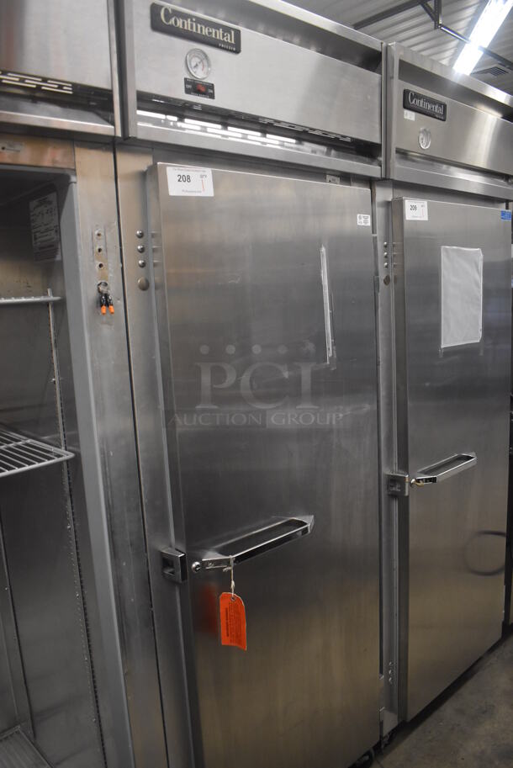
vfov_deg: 67.3
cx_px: 256
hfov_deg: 48.0
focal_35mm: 27
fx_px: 576
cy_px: 384
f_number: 3.5
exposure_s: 1/125
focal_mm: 18
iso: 2200
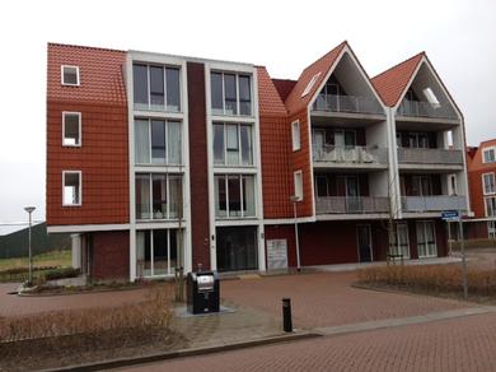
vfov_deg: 40.7
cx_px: 248
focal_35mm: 35
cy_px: 186
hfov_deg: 52.7
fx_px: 501
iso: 50
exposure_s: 1/341
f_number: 2.4
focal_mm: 4.28
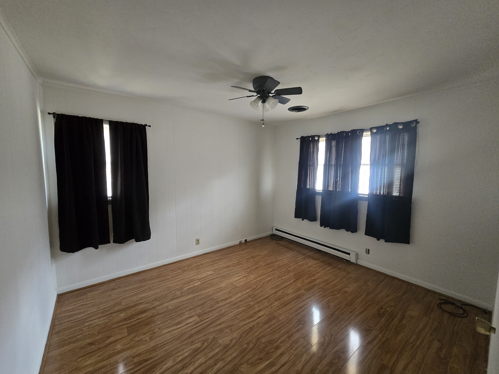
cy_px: 187
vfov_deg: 89.9
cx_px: 250
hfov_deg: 106.2
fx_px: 187
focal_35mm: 13
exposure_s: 1/60
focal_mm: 2.2
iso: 640
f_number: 2.2
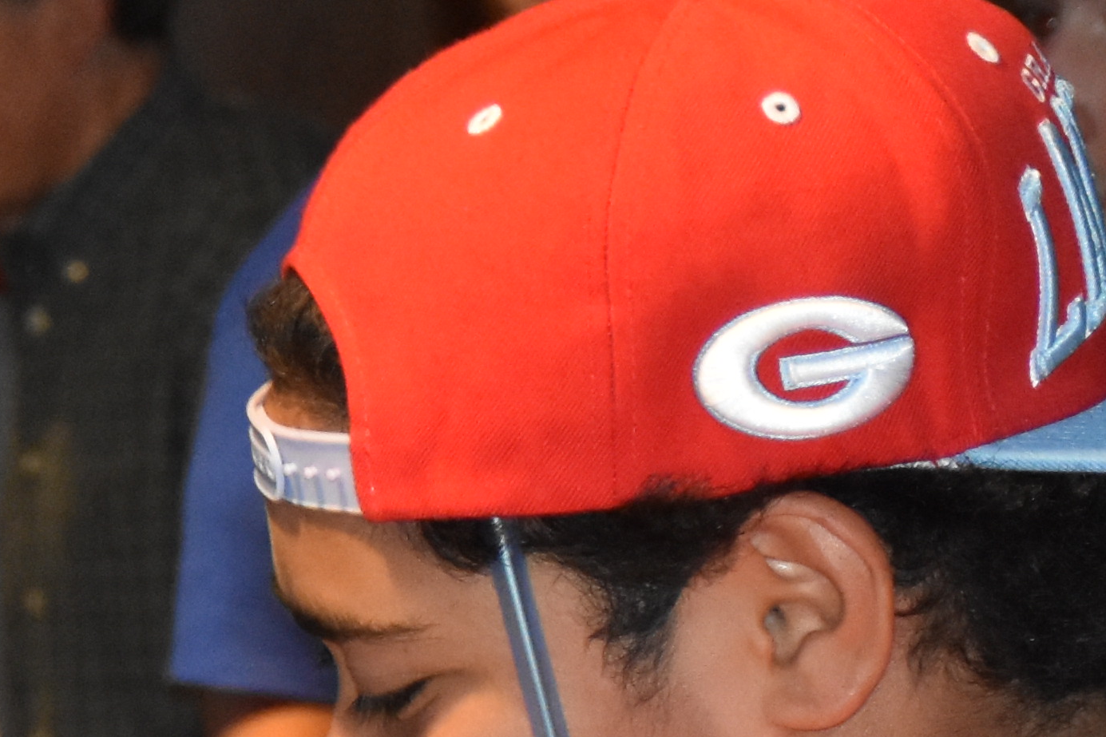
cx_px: -1085
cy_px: 1131
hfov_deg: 7.3
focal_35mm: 273
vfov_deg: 5.0
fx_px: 8386
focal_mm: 42
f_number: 4.5
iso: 2500
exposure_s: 1/60
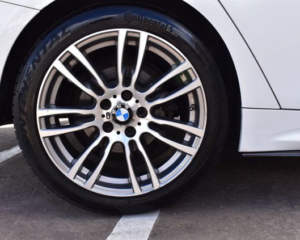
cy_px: 120
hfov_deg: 43.3
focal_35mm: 43
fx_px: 378
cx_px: 140
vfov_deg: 35.2
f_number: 9
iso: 400
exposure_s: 1/160
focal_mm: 25
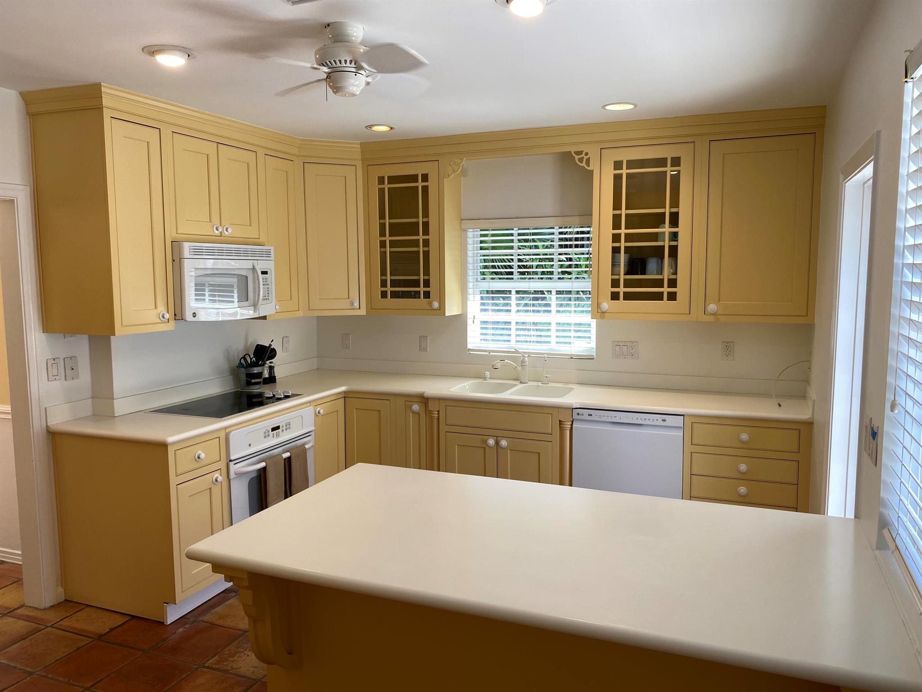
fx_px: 693
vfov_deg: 53.1
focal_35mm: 26
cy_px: 346
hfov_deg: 67.3
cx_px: 461
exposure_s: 1/120
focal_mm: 4.25
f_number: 1.8
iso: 32
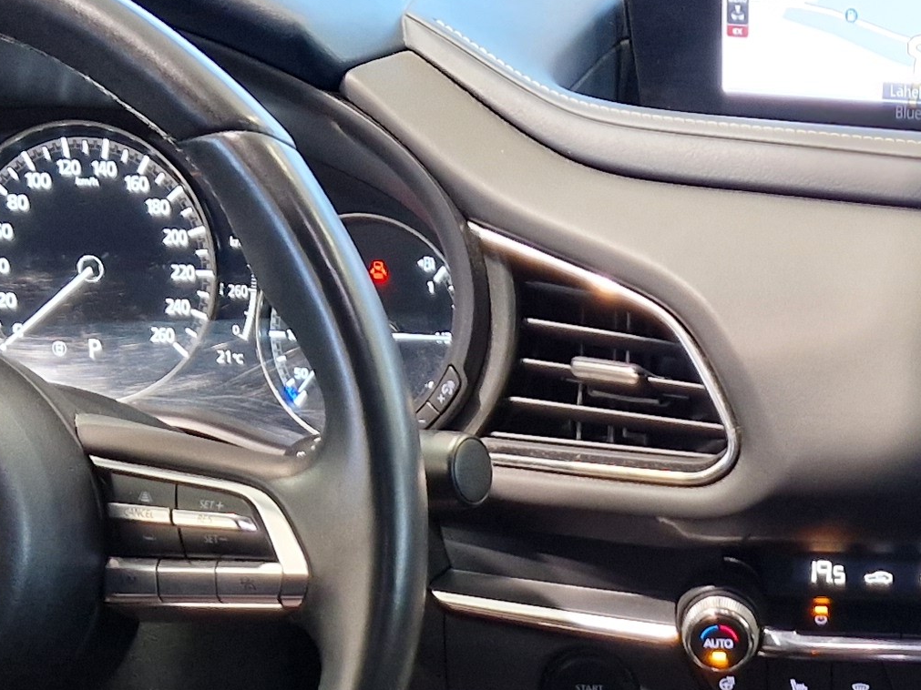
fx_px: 2421
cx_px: 834
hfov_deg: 21.1
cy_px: 1155
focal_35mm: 91
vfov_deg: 14.6
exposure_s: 1/43
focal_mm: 5.4
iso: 320
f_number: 1.8
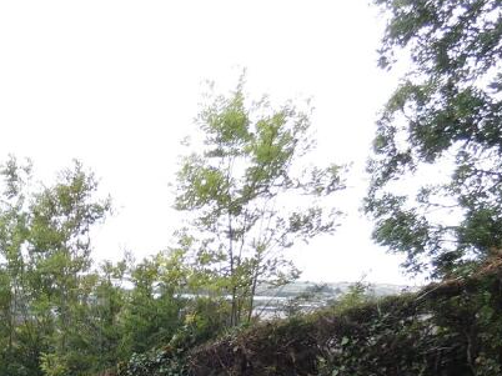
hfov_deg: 32.5
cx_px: -62
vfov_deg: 25.7
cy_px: 446
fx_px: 739
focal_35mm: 51
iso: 80
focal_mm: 3.6
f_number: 2.8
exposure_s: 1/250
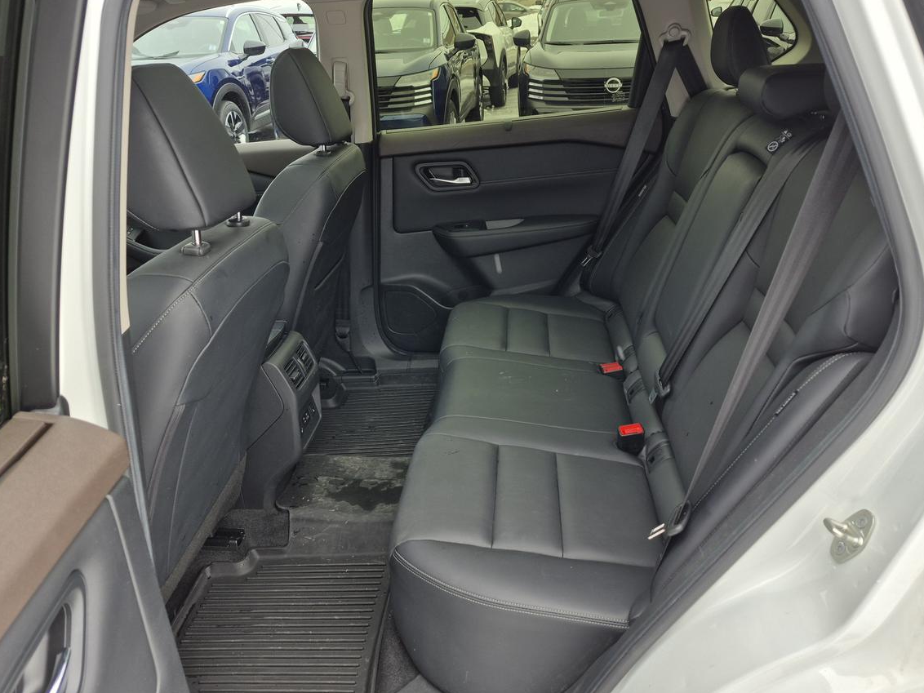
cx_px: 466
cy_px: 350
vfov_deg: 53.1
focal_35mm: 26
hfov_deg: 67.3
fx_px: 694
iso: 32
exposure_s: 1/180
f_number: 1.8
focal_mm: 5.4
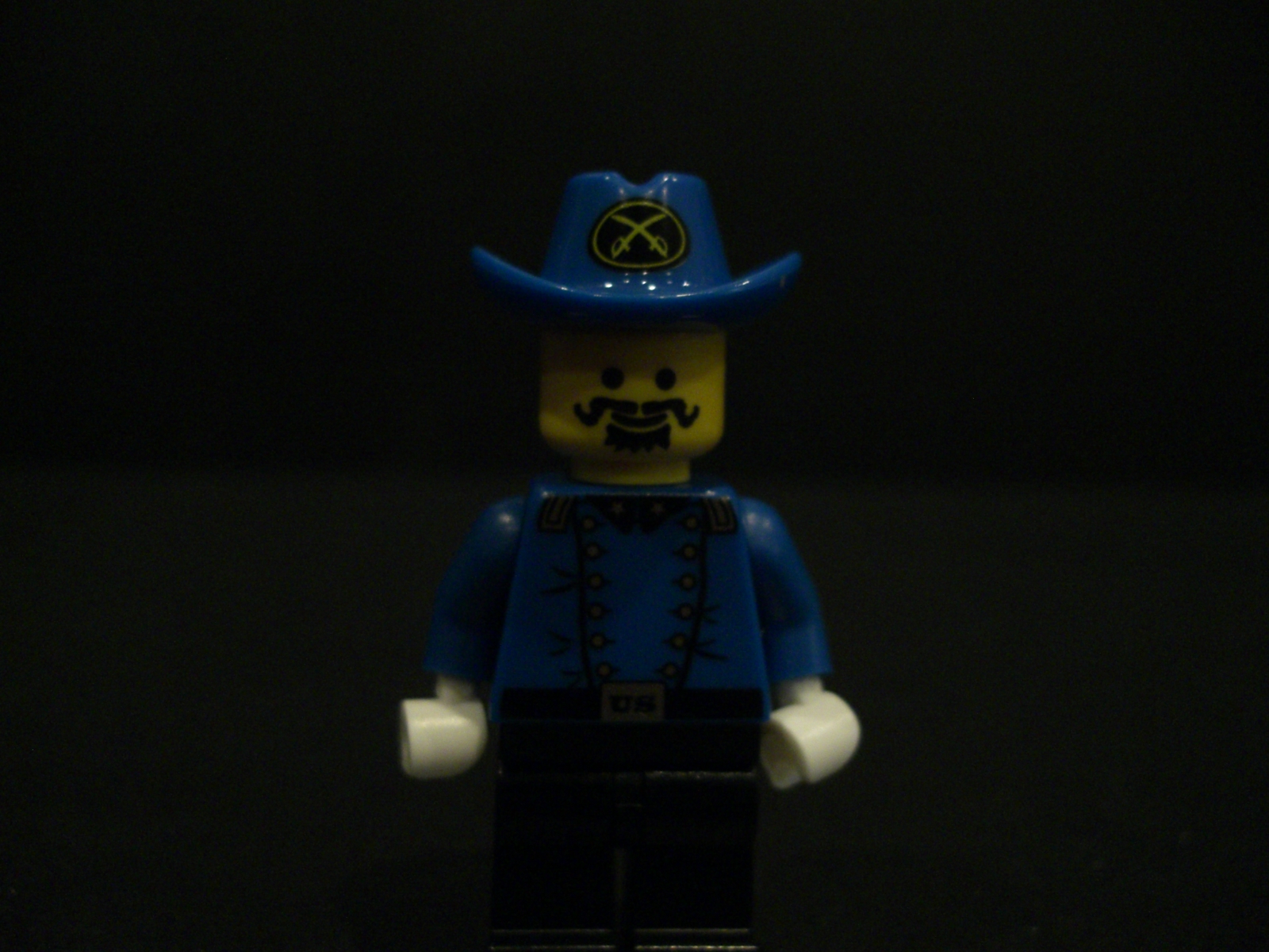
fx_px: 1393
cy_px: 476
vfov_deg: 37.7
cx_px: 634
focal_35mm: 38
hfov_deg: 49.0
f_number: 3.1
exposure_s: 1/8
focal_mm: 6.3
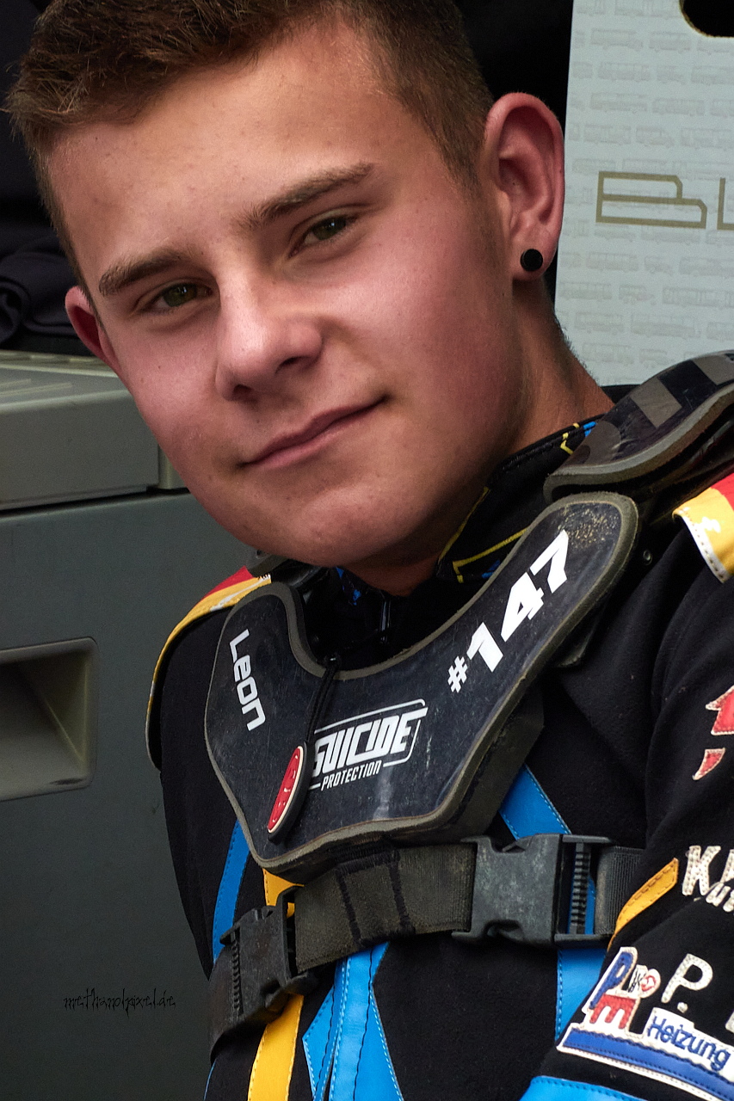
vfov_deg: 4.5
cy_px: 550
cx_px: 367
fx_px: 14010
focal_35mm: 458
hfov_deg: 3.0
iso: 400
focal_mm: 167.98
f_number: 8
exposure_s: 1/250
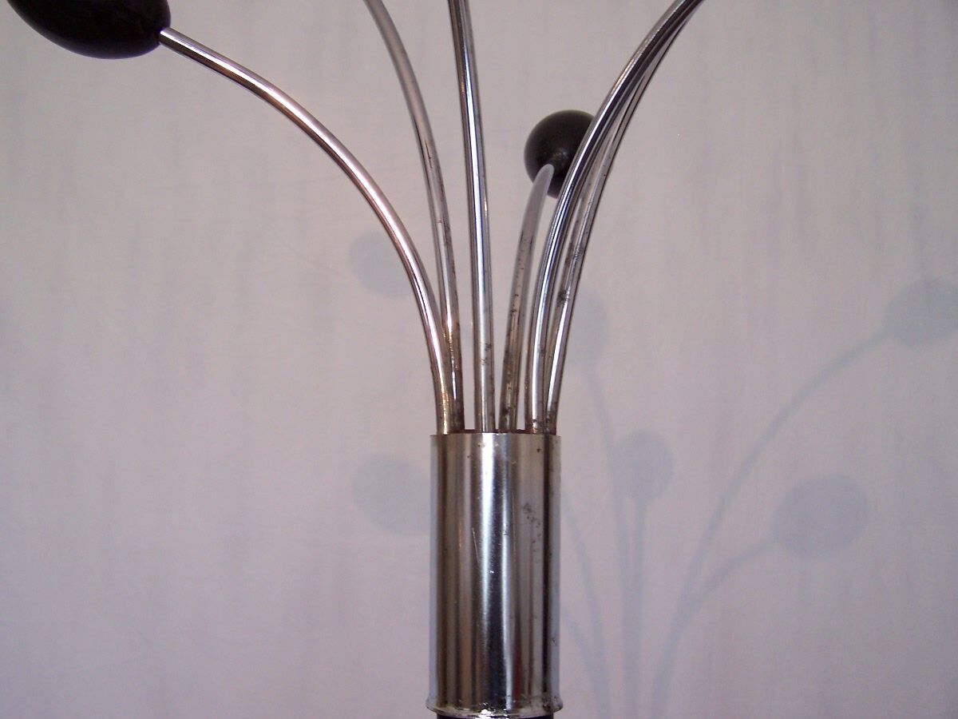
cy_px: 360
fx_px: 1052
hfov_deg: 49.0
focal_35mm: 38
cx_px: 479
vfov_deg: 37.7
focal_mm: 6.3
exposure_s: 1/30
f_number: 2.8
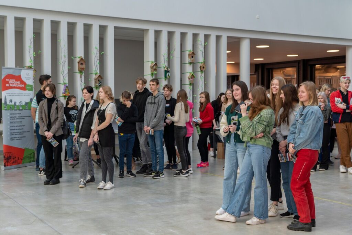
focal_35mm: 46
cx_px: 176
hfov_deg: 42.7
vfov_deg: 29.3
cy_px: 118
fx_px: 450
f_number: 4
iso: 160
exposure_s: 1/200
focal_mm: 46
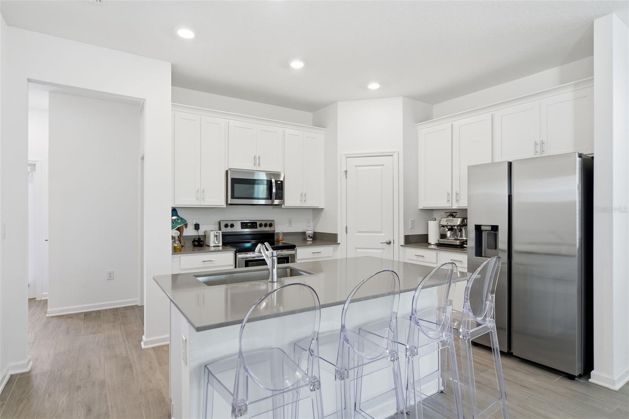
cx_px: 314
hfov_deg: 86.9
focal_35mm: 19
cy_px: 210
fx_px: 332
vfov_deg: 64.5
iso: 125
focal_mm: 19
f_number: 8
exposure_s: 1/15
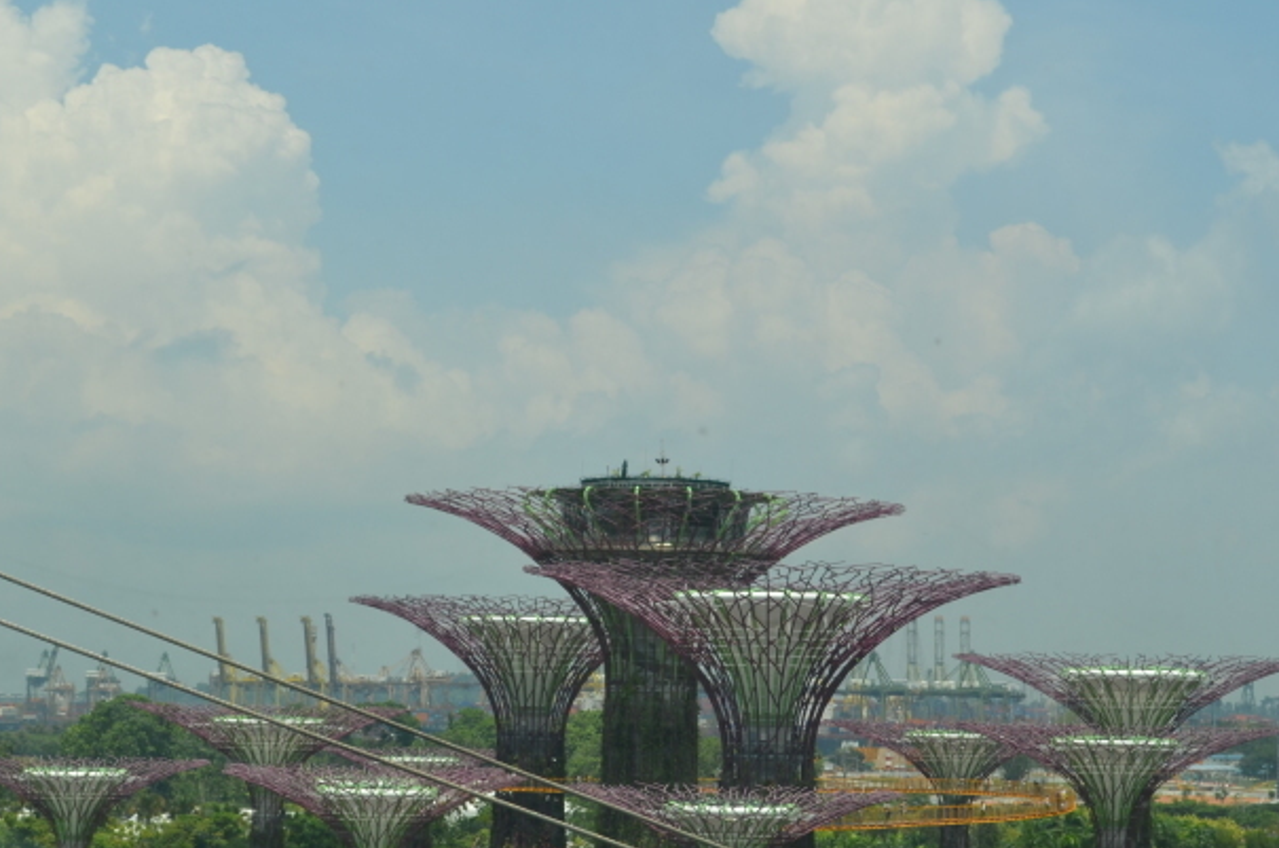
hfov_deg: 22.9
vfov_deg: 15.2
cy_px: 681
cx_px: 662
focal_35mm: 89
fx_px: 3151
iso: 125
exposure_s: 1/250
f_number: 8
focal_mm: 35
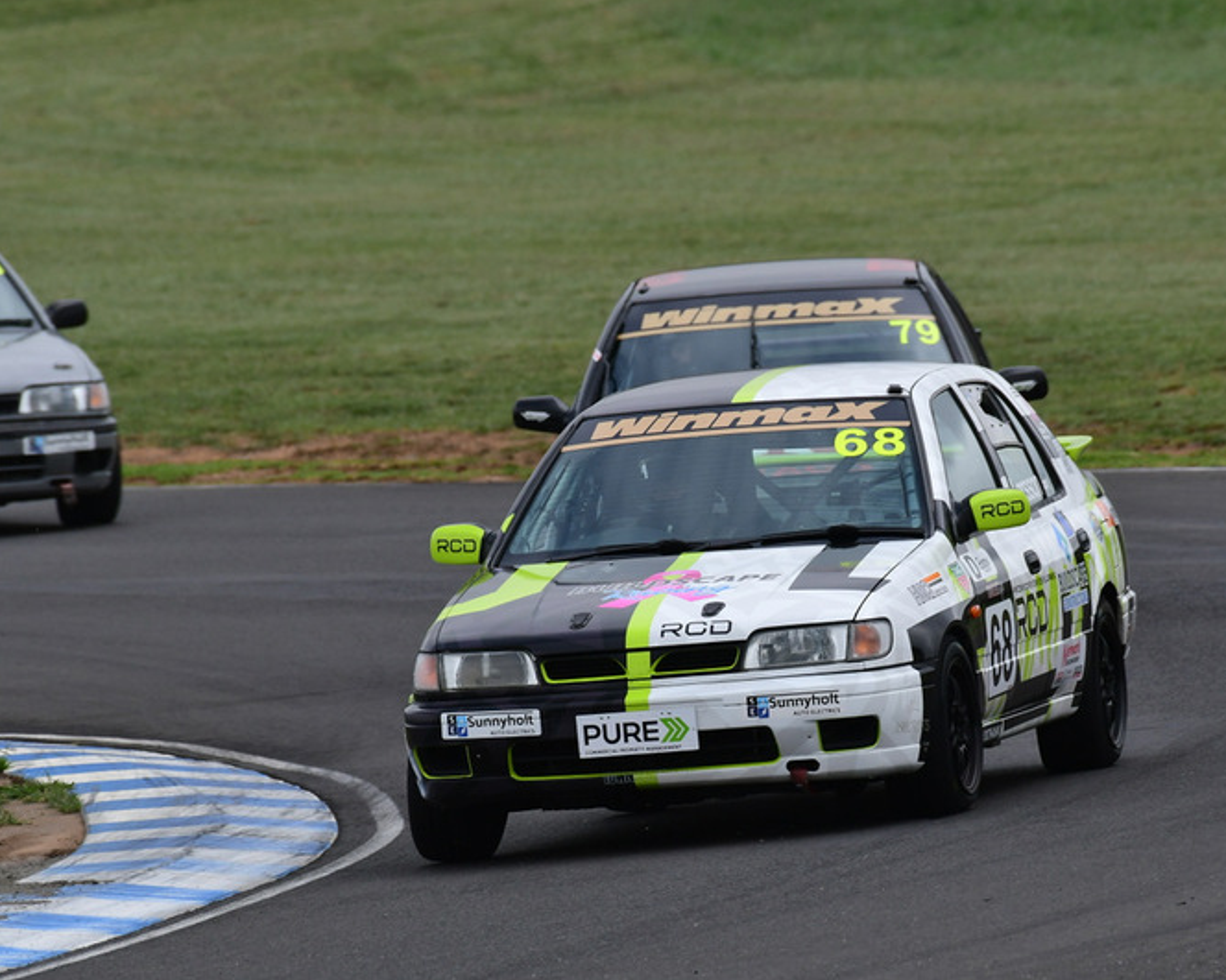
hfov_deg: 2.3
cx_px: 678
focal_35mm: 848
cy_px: 489
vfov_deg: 1.8
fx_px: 30765
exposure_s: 1/640
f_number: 10
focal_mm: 500
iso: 500
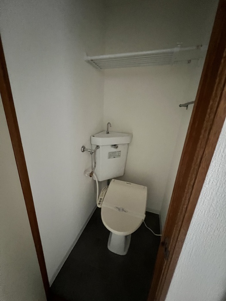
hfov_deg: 89.9
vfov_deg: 106.2
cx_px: 113
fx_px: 113
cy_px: 150
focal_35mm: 13
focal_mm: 1.57
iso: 1000
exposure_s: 1/25
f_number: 1.8
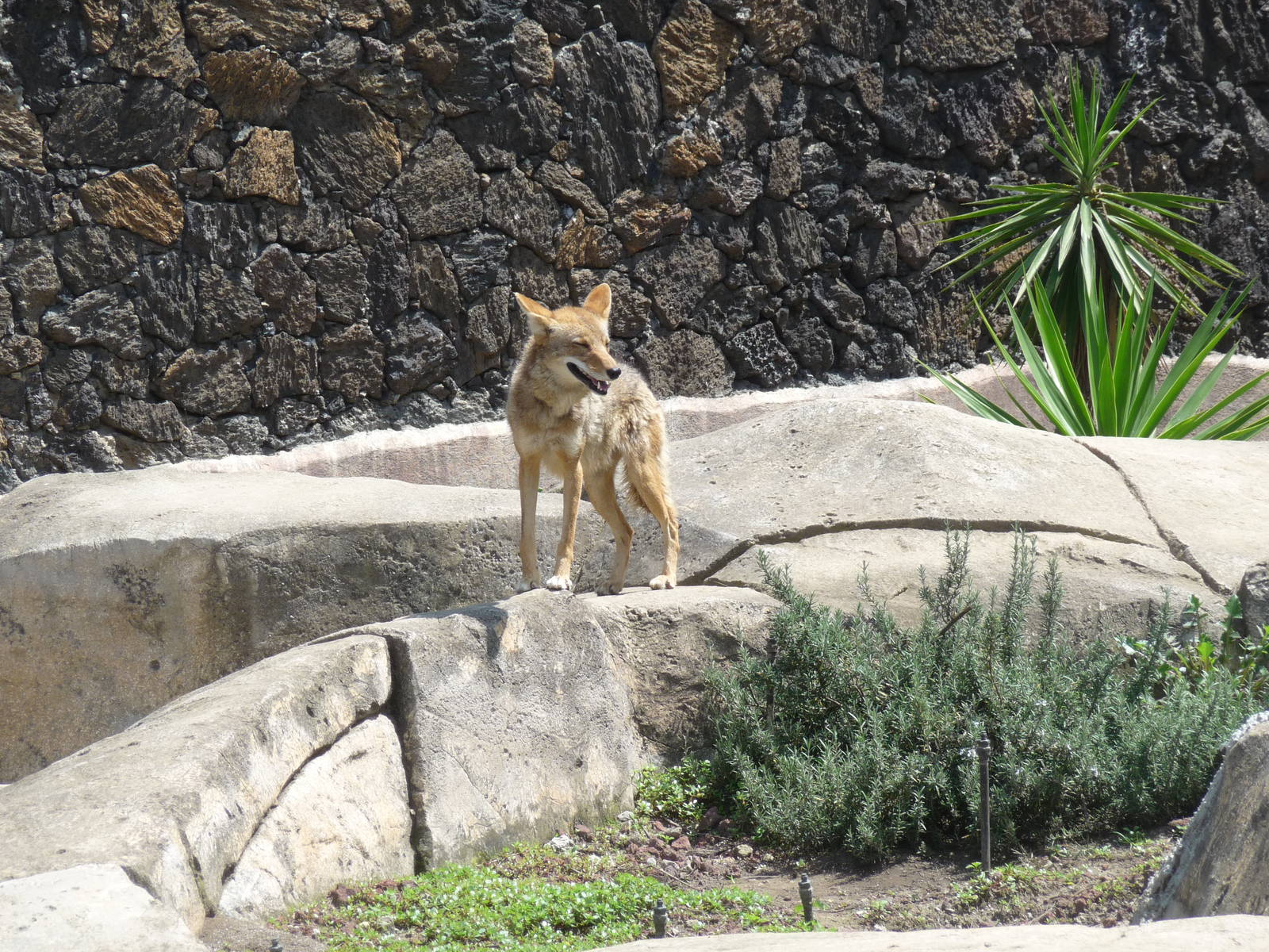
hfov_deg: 12.5
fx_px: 5792
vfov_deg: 9.4
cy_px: 476
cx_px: 634
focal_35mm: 158
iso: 100
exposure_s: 1/320
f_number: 4.8
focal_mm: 27.1
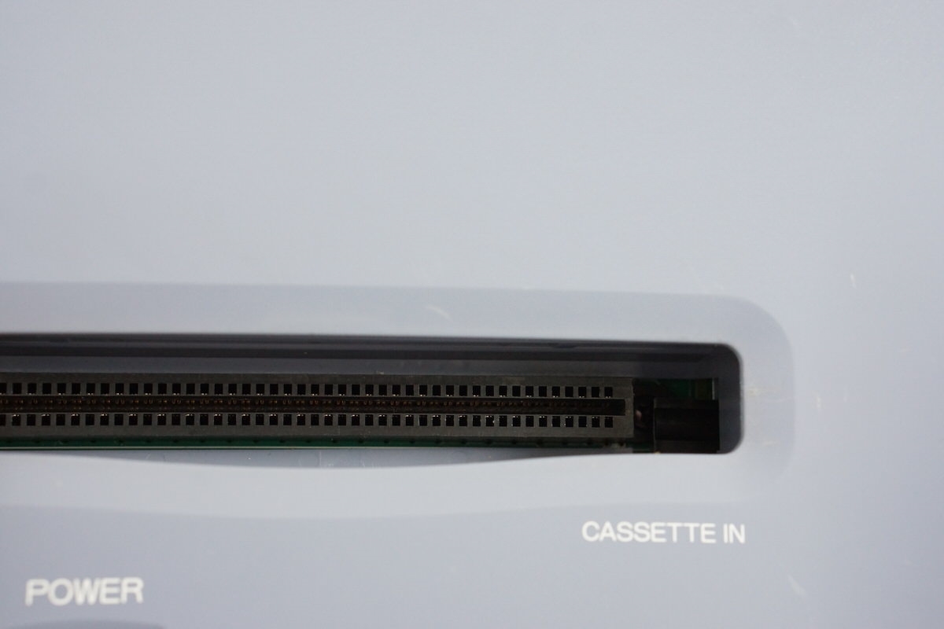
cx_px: 472
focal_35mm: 75
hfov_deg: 27.0
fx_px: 1967
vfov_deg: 18.2
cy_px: 314
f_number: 5.6
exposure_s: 1/80
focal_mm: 50
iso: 1600
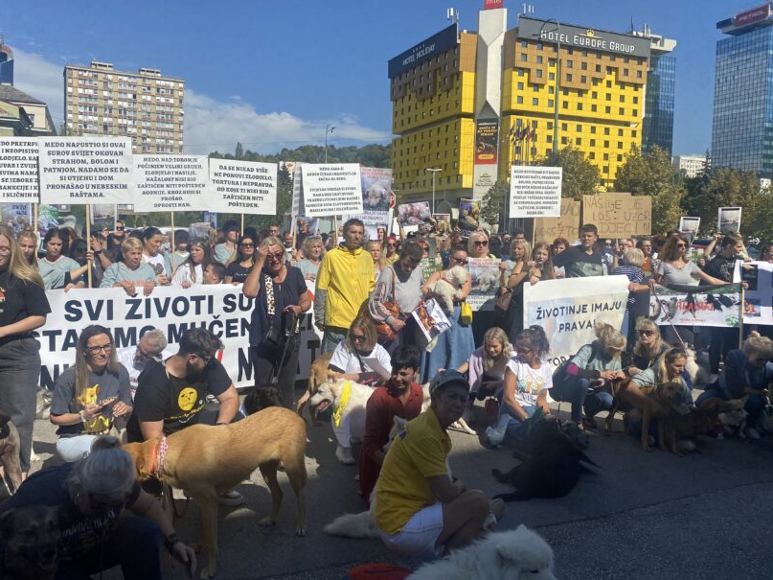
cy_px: 275
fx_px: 647
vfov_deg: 48.2
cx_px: 357
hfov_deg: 61.6
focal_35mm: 29
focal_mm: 4.25
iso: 32
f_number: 1.8
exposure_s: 1/4808
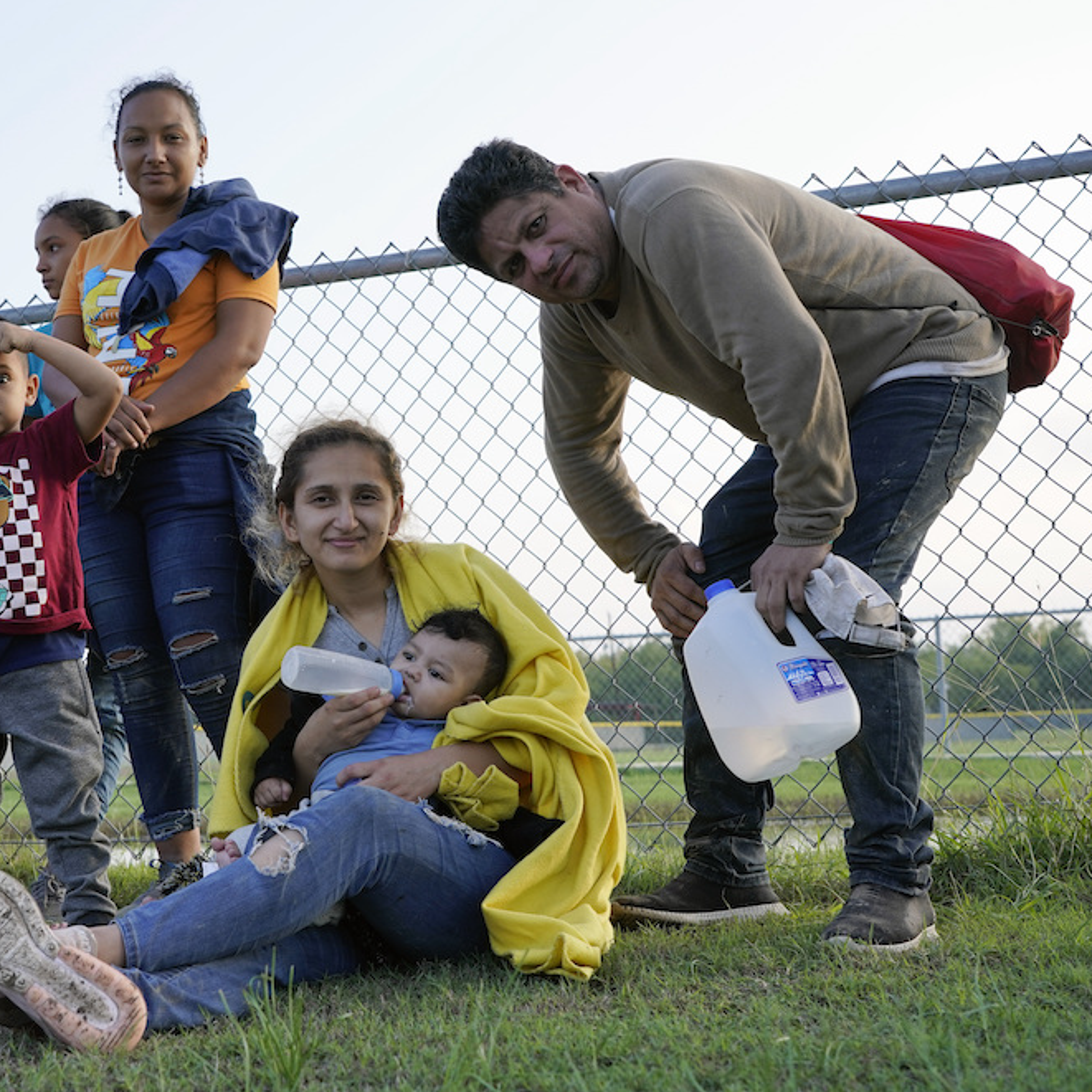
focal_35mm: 54
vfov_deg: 31.6
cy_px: 549
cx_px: 329
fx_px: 1927
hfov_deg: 31.3
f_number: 6.3
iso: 250
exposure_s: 1/320
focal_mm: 42
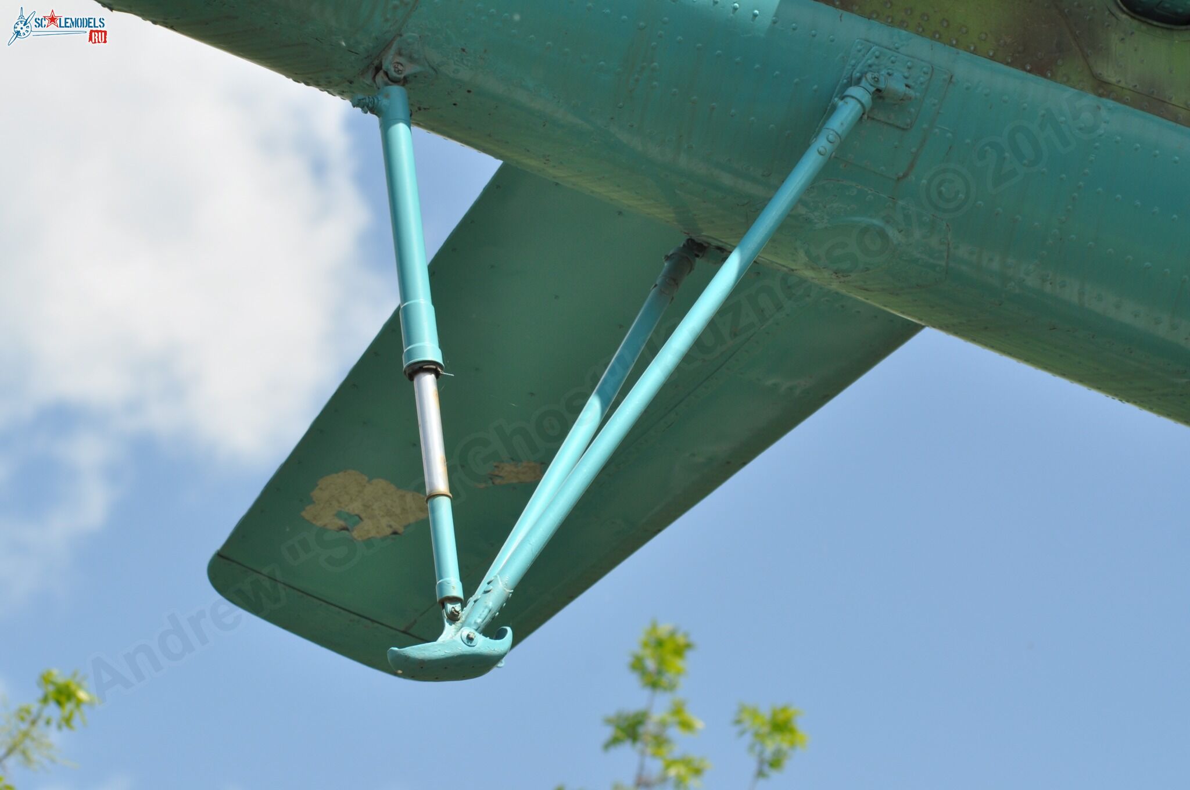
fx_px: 7676
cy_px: 395
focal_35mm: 232
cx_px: 595
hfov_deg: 8.9
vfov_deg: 5.9
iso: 200
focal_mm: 155
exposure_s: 1/400
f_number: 8
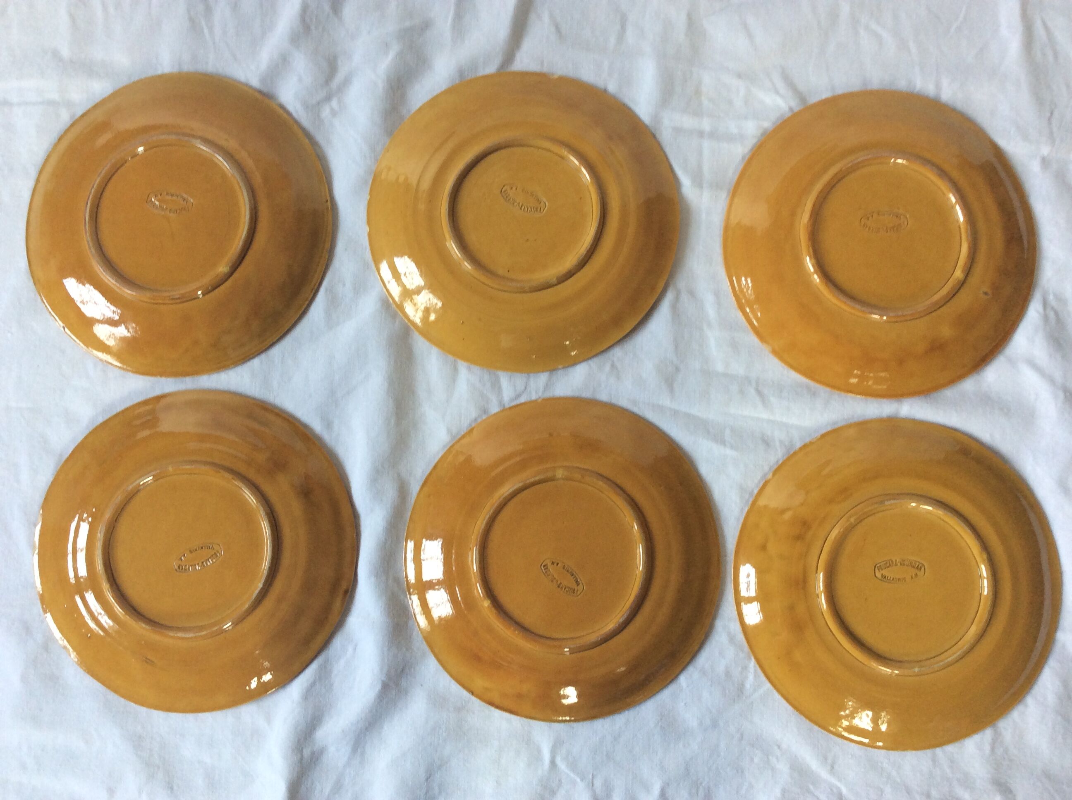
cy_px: 400
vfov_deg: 44.1
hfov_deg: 56.9
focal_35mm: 32
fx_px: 990
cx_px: 536
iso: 50
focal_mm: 3.3
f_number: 2.4
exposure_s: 1/25
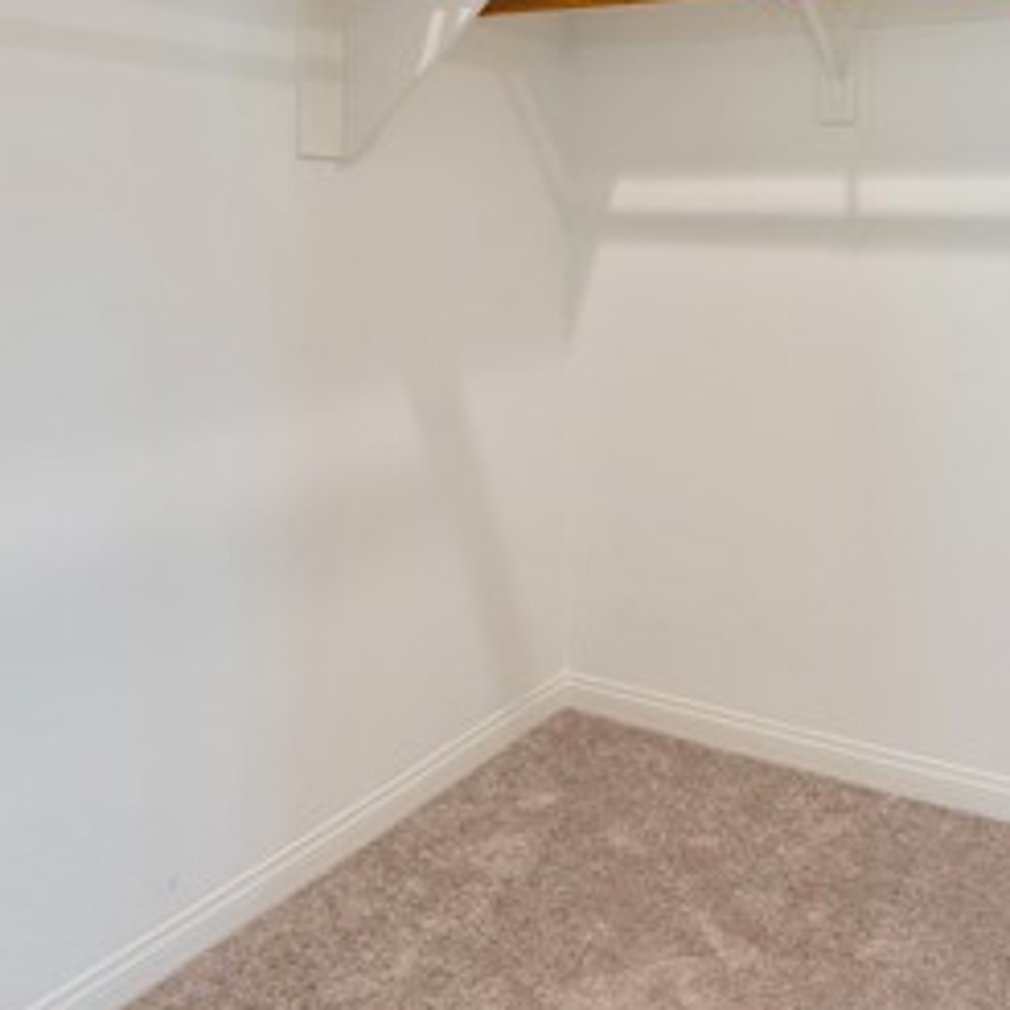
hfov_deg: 49.2
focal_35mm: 31
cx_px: 821
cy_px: 236
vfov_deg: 50.1
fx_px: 1023
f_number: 4.5
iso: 400
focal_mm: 14
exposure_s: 1/80
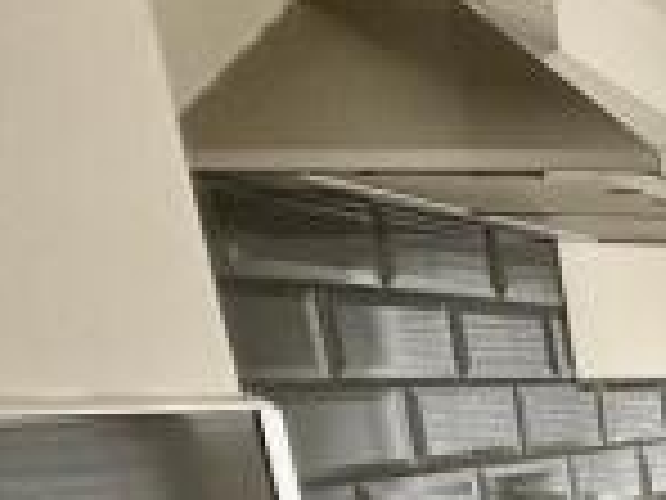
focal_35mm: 55
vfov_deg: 23.1
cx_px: 1226
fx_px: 1058
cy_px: 673
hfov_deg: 21.3
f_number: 2.2
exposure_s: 1/99
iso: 160
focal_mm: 2.22
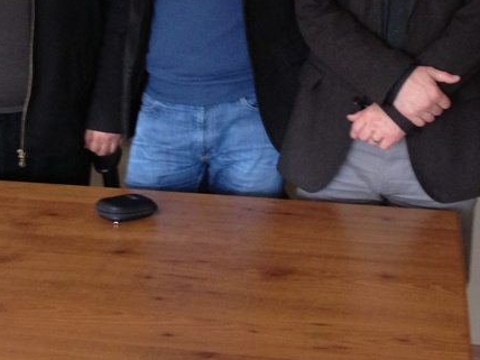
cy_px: -29
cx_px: 257
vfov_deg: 19.4
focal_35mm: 73
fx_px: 1012
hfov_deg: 26.7
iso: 200
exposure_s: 1/20
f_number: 2.4
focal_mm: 4.13
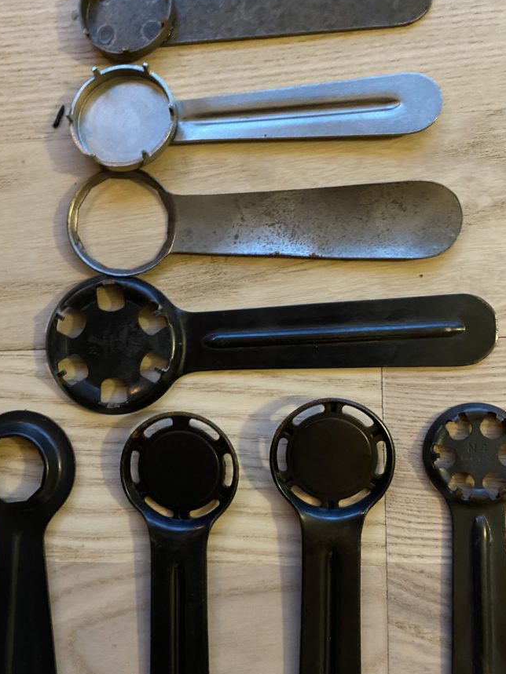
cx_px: 244
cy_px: 378
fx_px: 604
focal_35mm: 31
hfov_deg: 45.4
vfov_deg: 58.2
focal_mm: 4.25
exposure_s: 1/25
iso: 800
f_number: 1.8
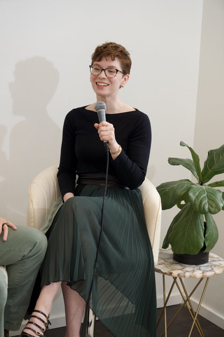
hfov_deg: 19.5
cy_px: 168
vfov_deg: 28.8
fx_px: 653
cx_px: 112
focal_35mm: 70
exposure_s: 1/250
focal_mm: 70
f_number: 6.3
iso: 2000
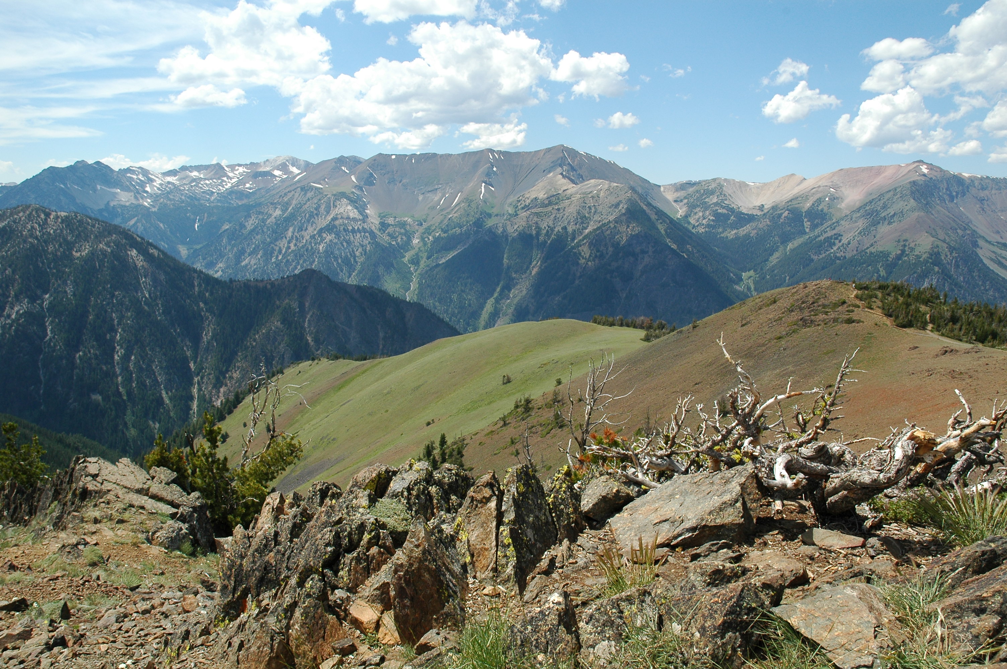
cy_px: 334
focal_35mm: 27
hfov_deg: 67.4
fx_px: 755
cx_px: 504
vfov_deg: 47.8
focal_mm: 18
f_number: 10
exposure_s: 1/250
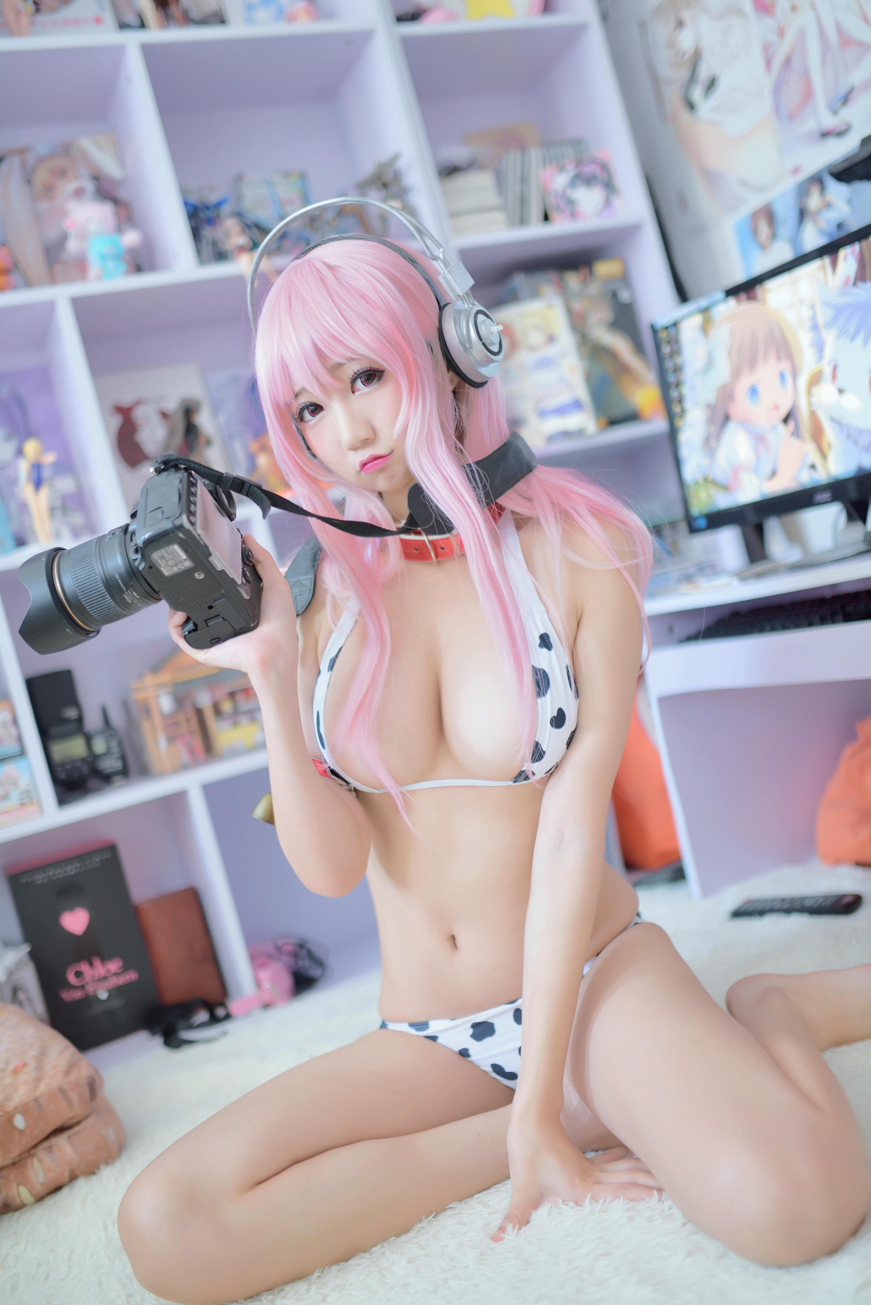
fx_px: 1269
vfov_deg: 54.4
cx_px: 436
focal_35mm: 35
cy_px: 652
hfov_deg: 37.9
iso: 400
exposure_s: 1/200
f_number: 1.4
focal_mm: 35
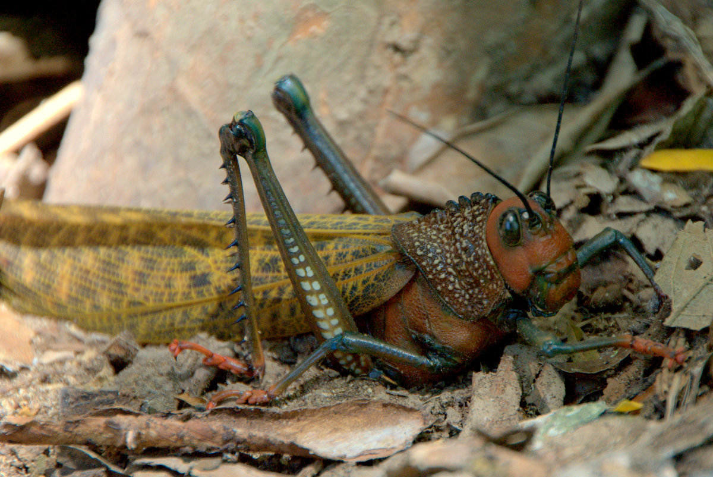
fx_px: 8027
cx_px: 356
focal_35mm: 405
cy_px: 238
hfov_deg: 5.1
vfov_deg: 3.4
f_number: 8
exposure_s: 1/125
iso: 1600
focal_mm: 270
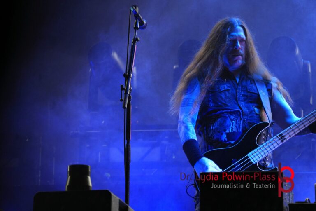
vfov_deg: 7.8
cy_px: 106
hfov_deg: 11.6
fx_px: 1554
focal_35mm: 177
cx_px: 158
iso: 800
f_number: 5.6
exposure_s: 1/200
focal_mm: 118
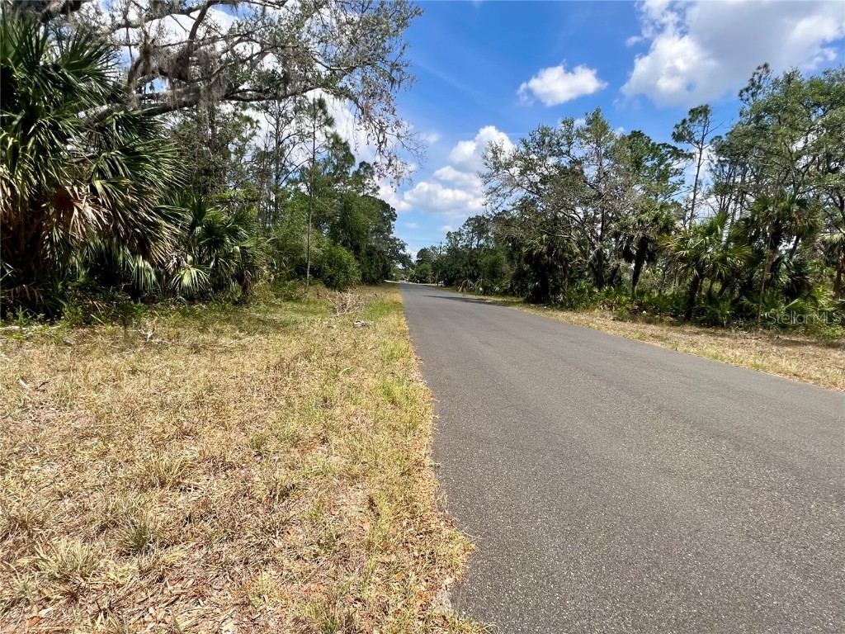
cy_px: 317
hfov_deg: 106.2
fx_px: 317
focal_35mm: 13
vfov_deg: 89.9
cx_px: 422
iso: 32
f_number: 1.8
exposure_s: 1/1309
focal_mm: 1.57
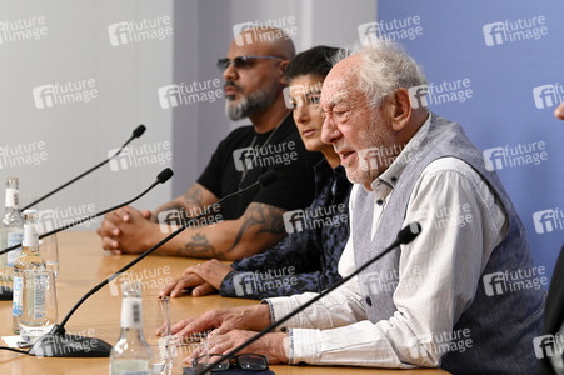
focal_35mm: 120
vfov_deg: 11.4
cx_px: 282
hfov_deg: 17.1
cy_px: 188
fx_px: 1879
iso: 2500
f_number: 6.3
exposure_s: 1/320
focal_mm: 120
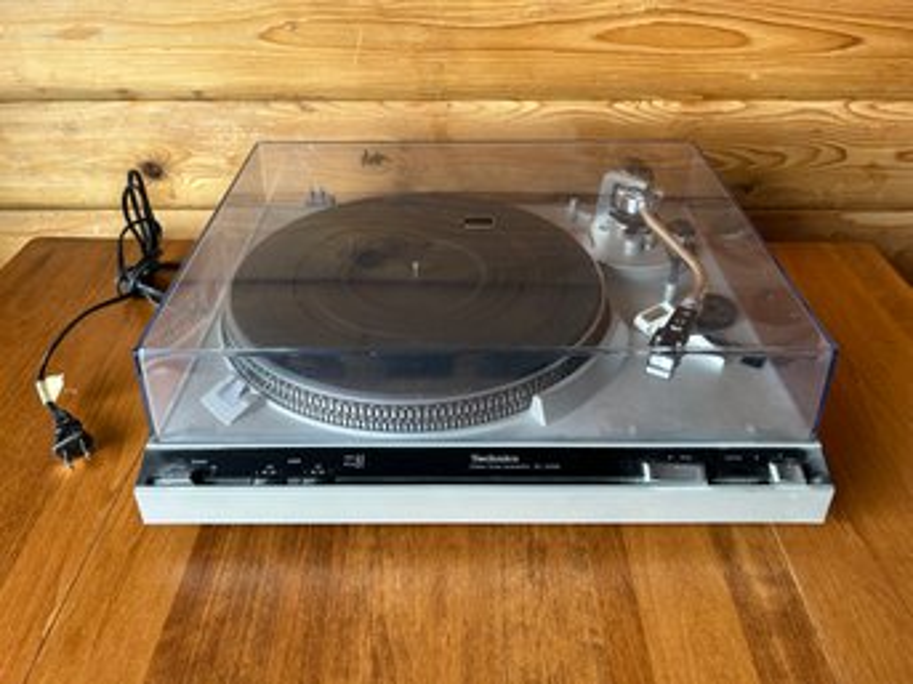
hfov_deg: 67.3
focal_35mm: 26
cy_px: 342
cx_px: 456
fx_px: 686
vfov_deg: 53.0
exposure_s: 1/121
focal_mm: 5.7
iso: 125
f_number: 1.5
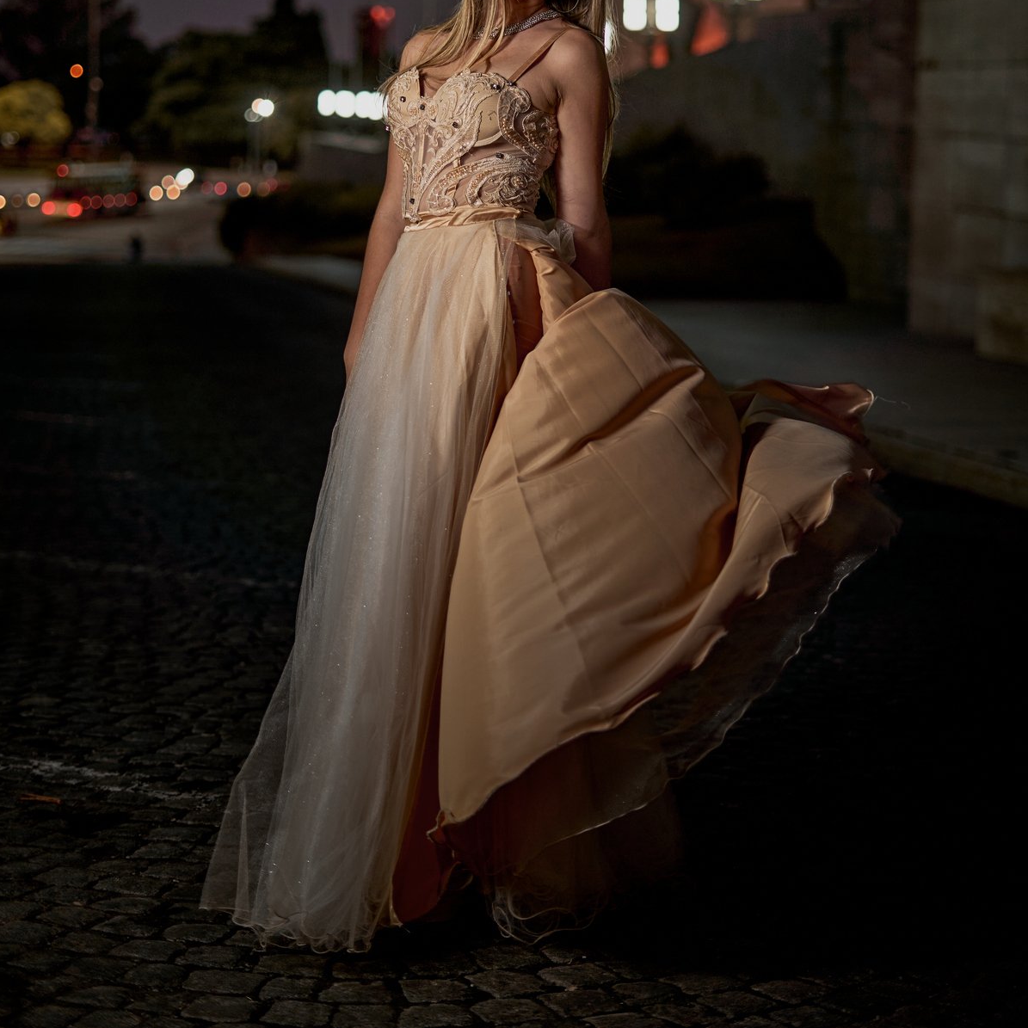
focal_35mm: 64
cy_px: 315
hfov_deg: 26.9
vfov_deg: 26.7
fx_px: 2150
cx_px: 513
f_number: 2
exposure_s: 1/80
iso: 160
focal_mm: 50
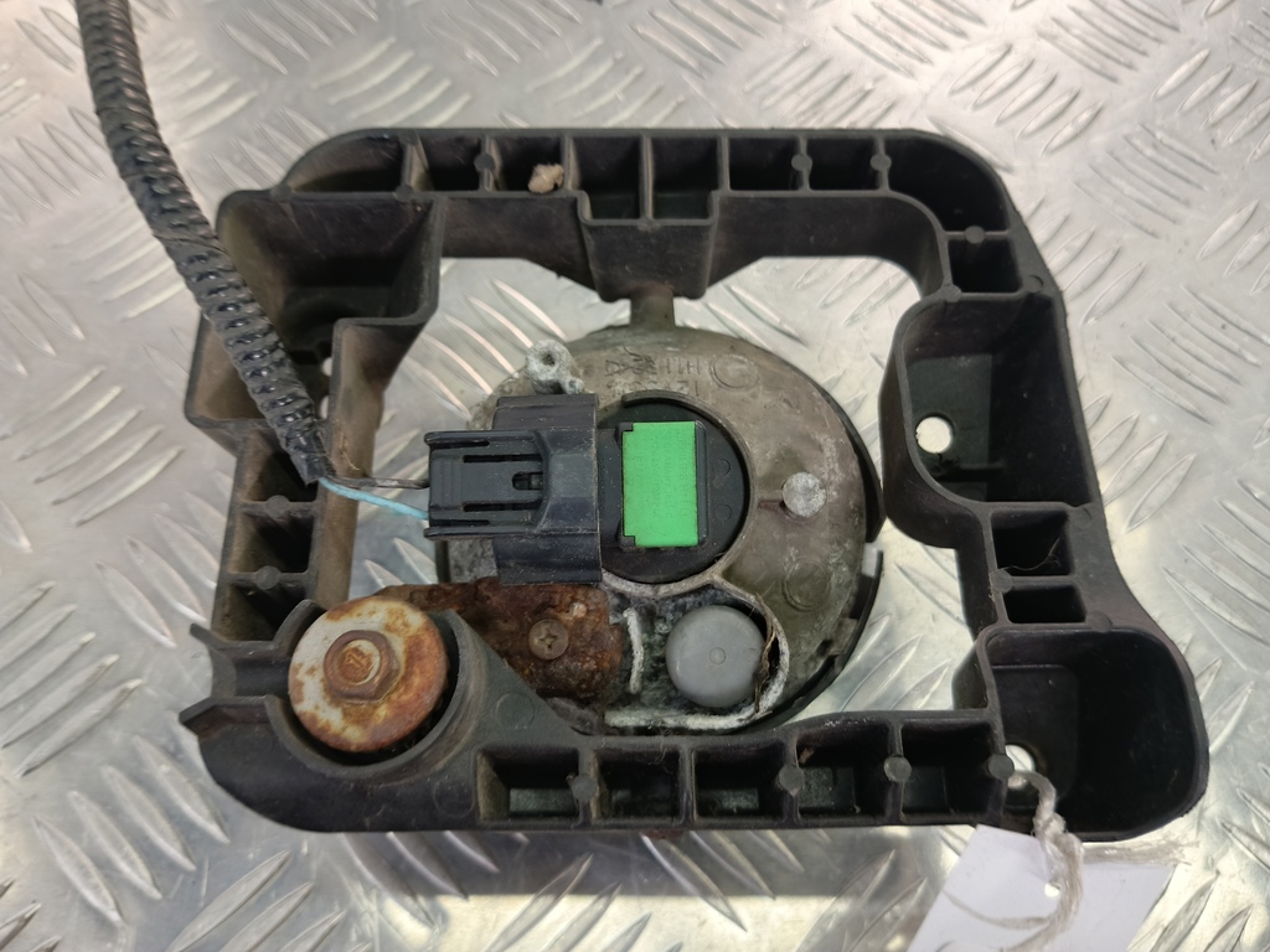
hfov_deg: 65.3
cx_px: 635
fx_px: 991
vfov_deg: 51.4
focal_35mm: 27
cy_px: 476
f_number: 1.6
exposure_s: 1/25
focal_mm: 4.11
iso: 123
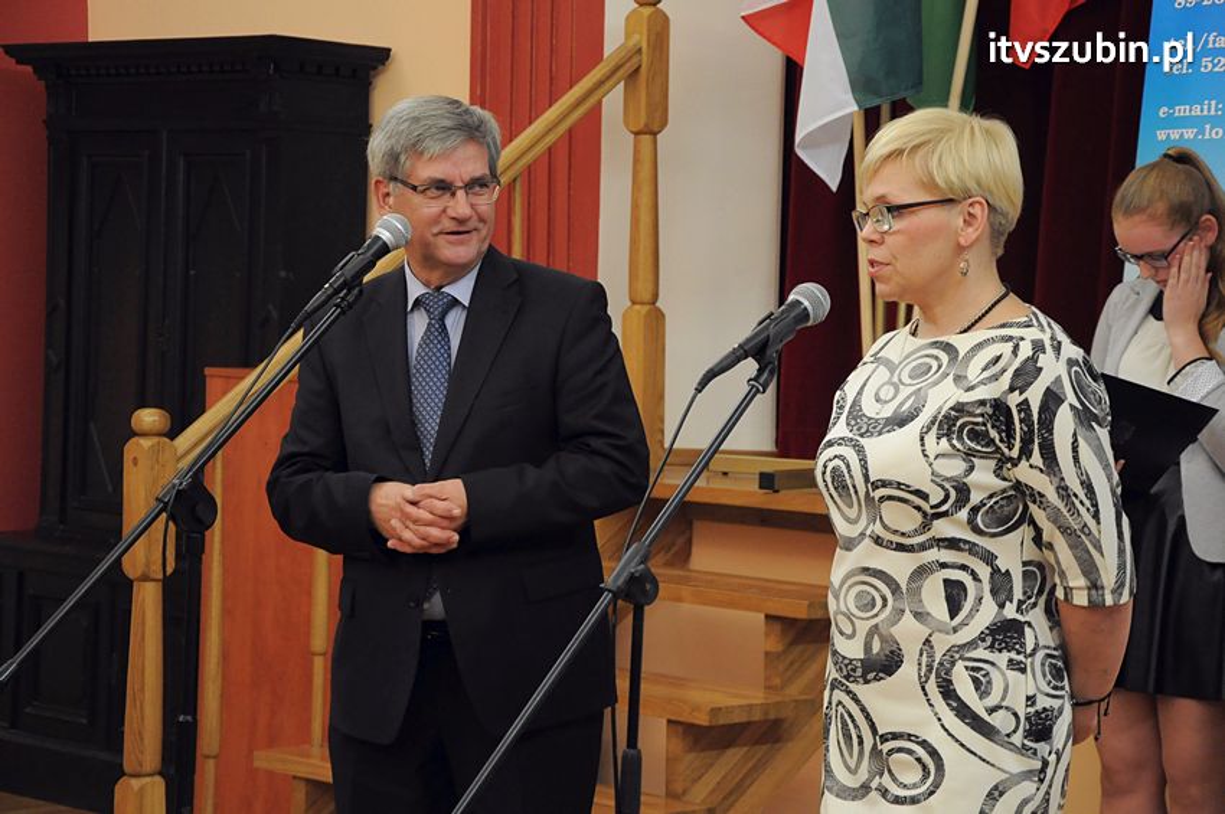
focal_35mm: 93
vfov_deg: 14.7
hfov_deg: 21.9
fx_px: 3161
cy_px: 407
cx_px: 612
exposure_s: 1/60
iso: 2000
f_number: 5.3
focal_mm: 62
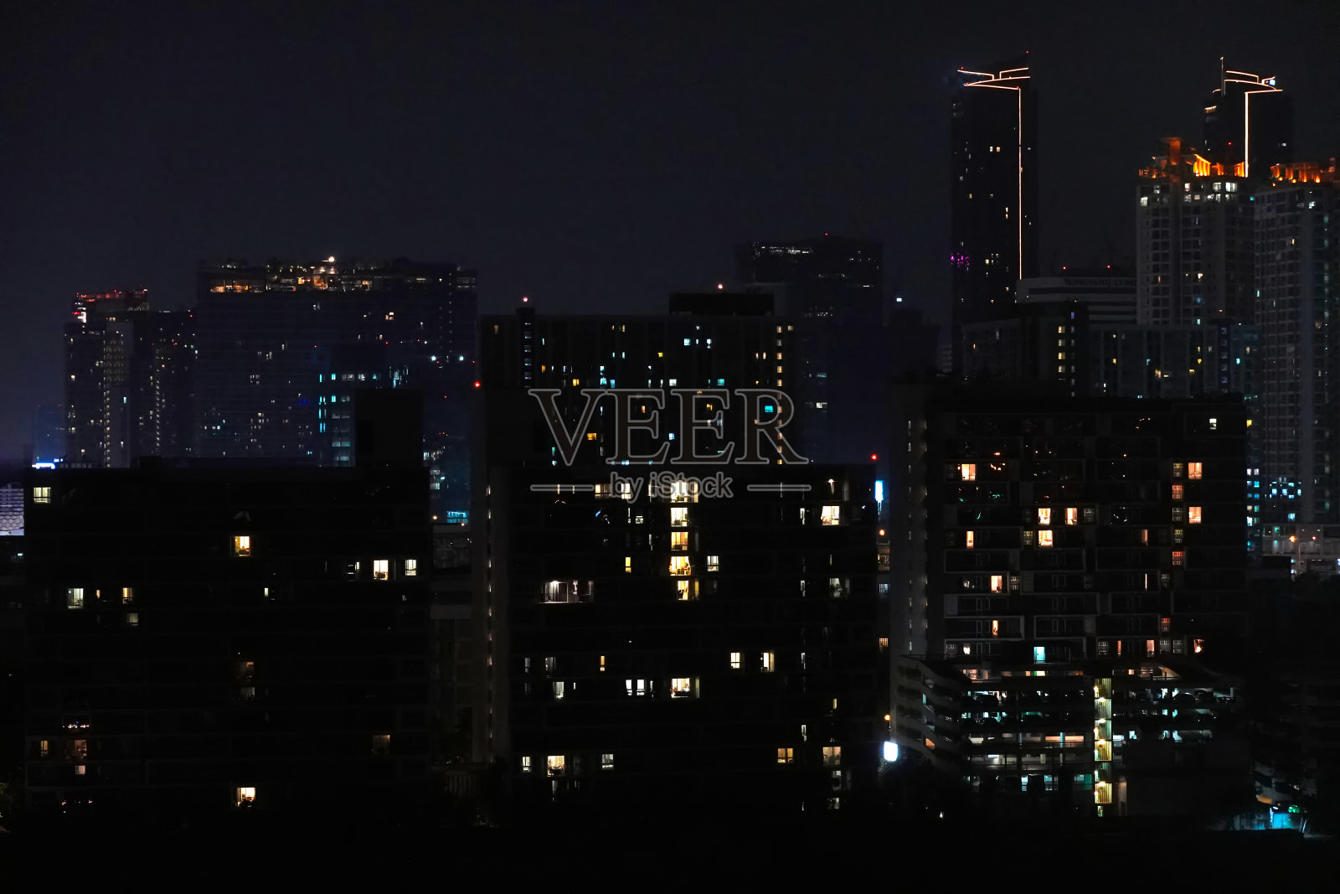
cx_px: 670
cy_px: 447
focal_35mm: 100
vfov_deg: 13.7
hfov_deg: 20.4
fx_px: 3722
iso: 1600
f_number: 4.5
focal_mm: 36.7
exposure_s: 1/25
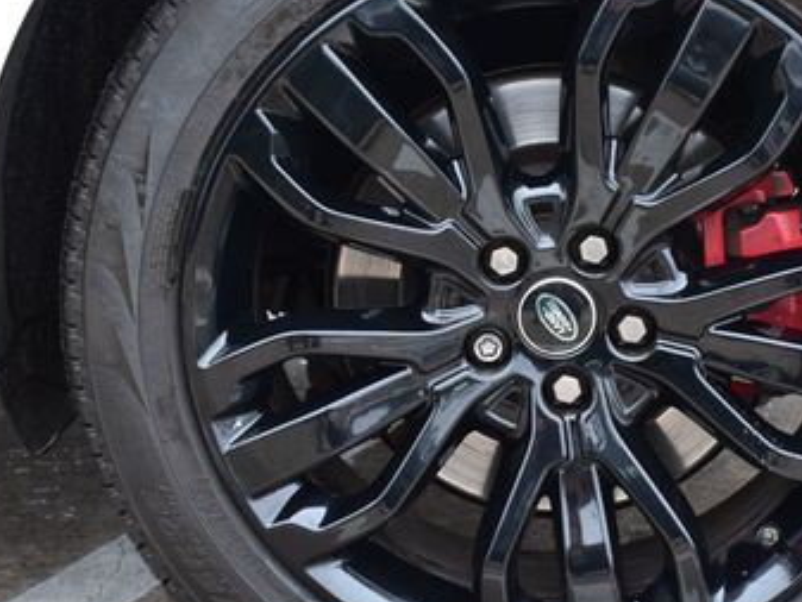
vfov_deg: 17.4
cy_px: 338
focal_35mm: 85
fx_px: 1968
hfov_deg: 22.8
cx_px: 616
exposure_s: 1/30
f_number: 7.1
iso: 400
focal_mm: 31
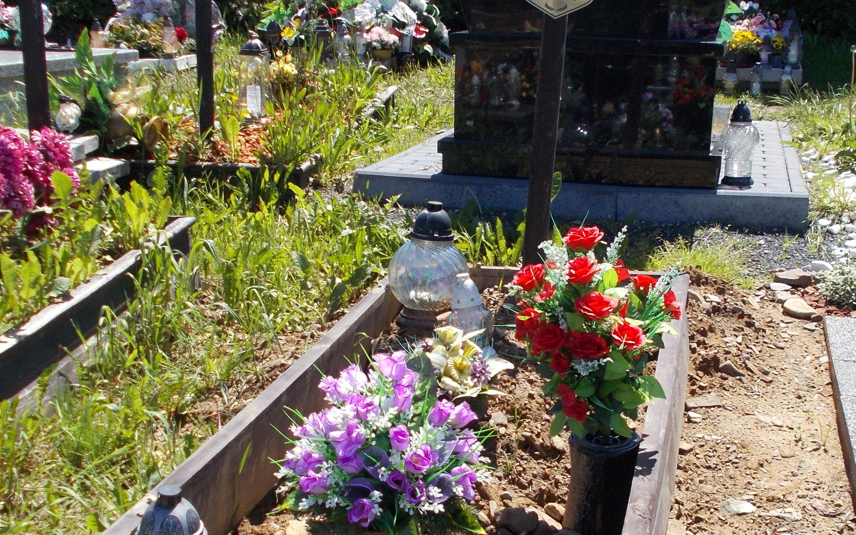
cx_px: 492
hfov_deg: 38.1
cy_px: 362
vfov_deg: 24.3
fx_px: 1237
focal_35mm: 53
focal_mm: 4.6
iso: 80
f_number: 8
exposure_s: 1/100
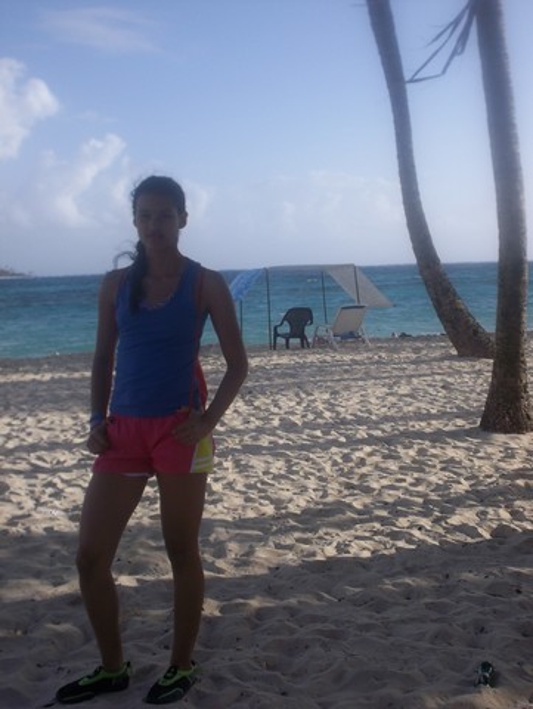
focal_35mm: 45
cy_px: 354
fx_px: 922
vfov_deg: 42.0
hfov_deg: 32.2
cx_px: 266
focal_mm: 6.4
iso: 80
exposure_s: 1/640
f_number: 4.2
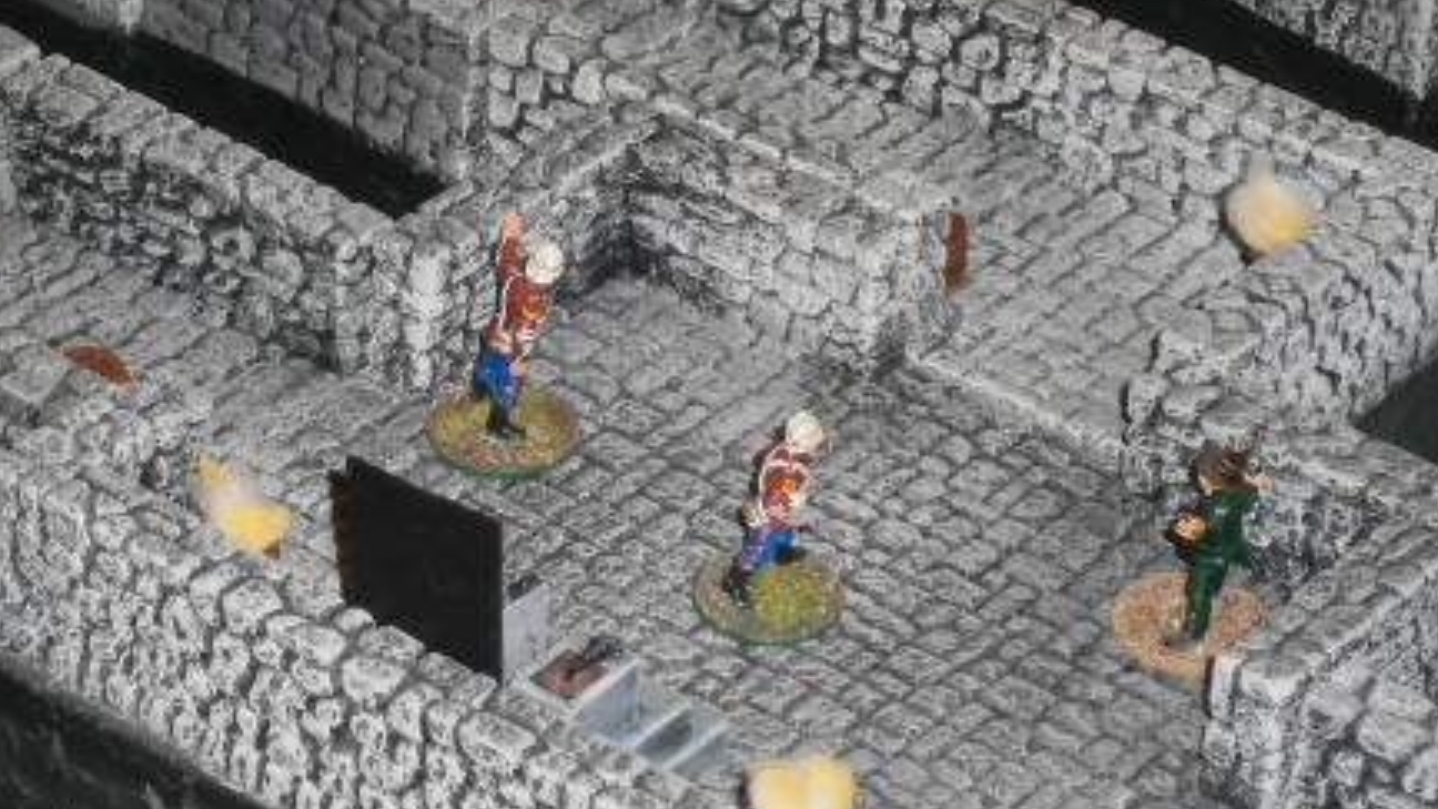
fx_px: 5720
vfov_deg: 8.1
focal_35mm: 150
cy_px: 350
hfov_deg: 14.3
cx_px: 676
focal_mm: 19.6
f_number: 5.8
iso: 200
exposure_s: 1/100
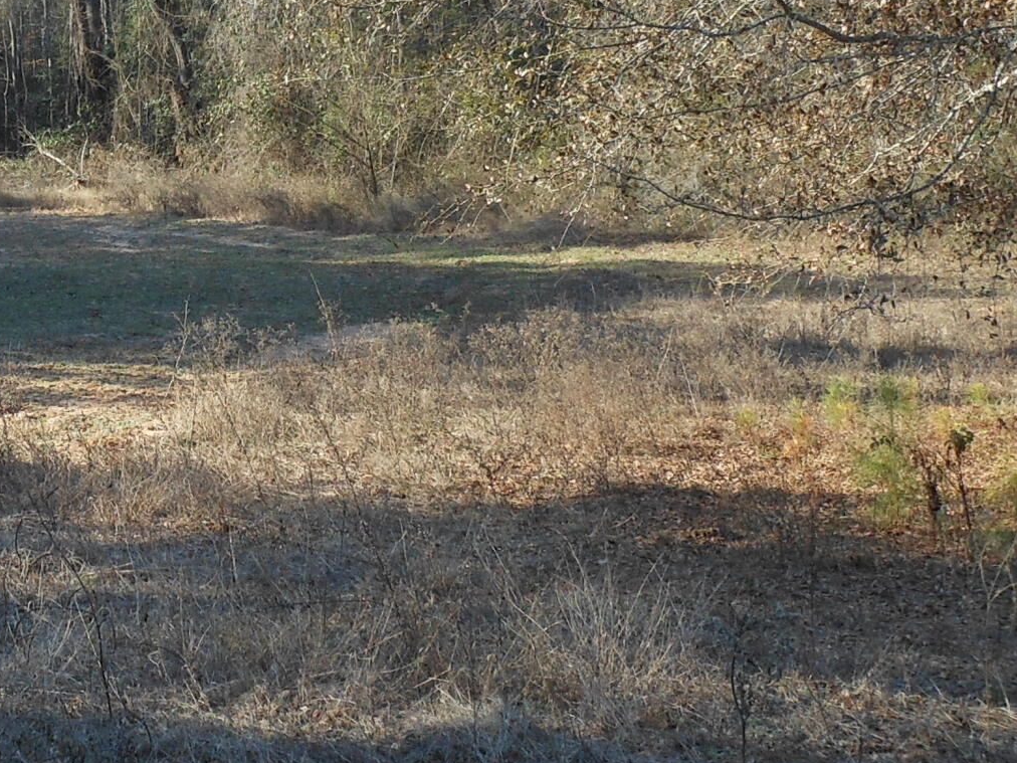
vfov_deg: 17.6
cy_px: 145
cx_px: 33
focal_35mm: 83
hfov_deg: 22.8
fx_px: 2438
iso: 80
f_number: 3.7
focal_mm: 5
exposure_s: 1/250
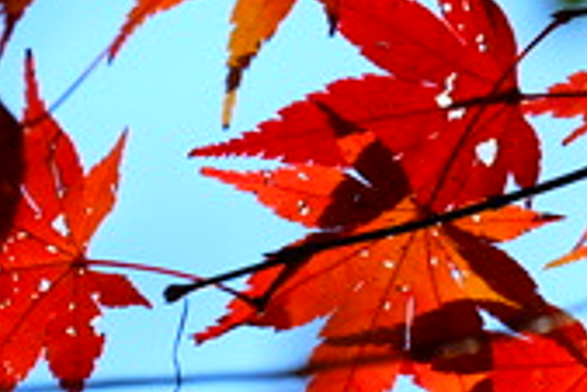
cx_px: 472
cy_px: 408
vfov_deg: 1.0
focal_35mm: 1425
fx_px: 23255
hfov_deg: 1.4
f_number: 6.7
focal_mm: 230
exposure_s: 1/210
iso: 200
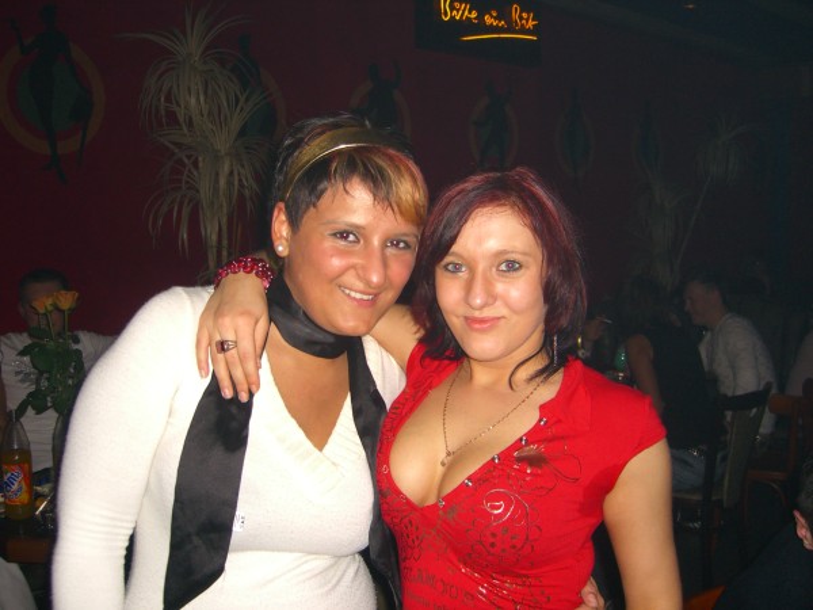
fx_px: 892
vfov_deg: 37.7
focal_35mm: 38
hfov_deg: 49.0
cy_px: 305
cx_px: 406
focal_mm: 7.9
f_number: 2.8
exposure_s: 1/60
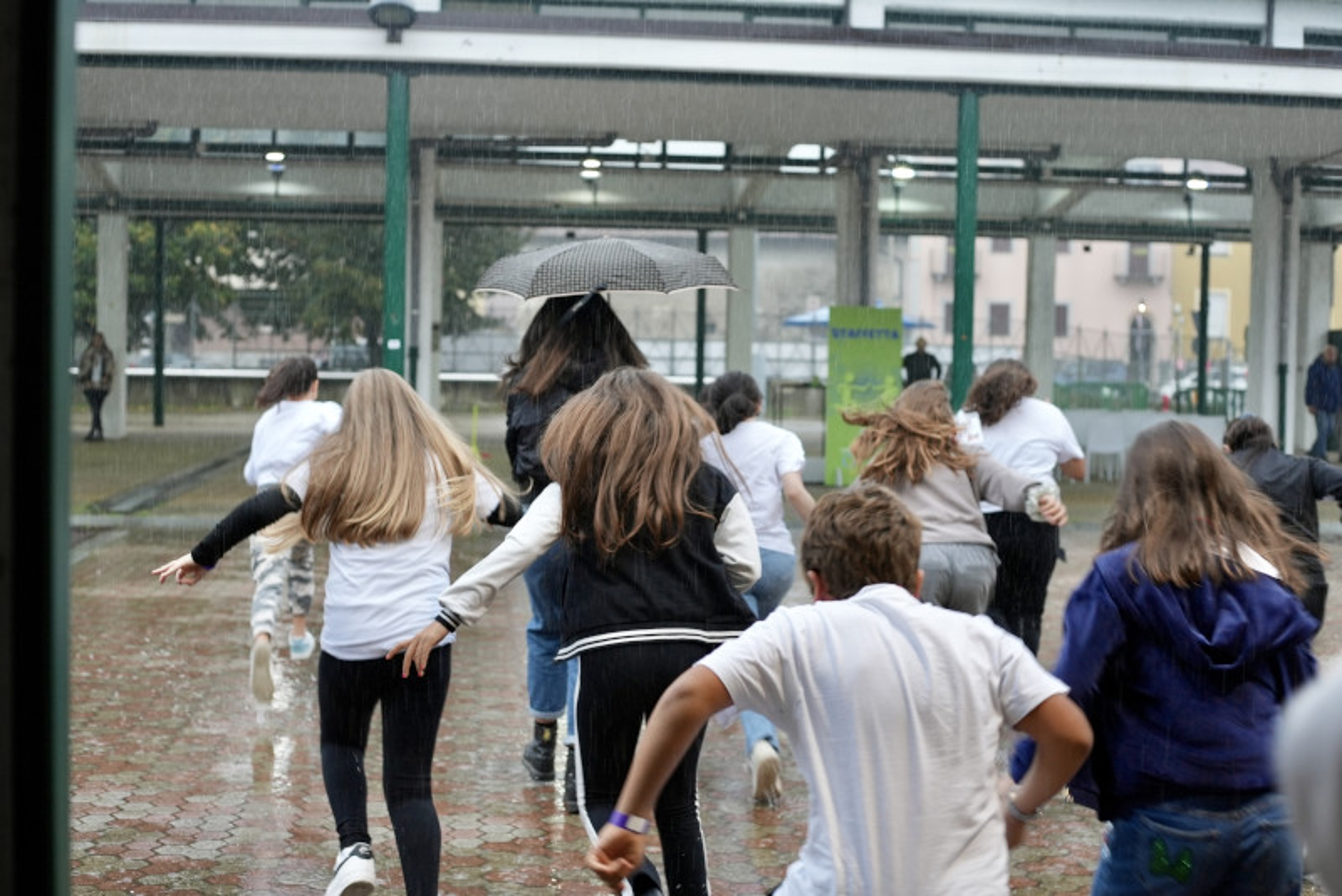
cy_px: 448
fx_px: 1864
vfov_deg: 27.0
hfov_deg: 39.6
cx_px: 671
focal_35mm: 50
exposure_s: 1/160
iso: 1000
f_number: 4
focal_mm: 50
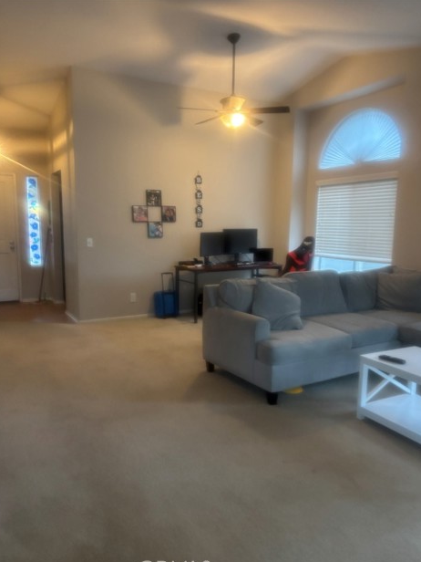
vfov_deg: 65.3
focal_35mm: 27
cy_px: 290
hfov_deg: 51.4
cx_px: 212
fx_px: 438
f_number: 1.6
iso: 500
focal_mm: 5.96
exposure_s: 1/60
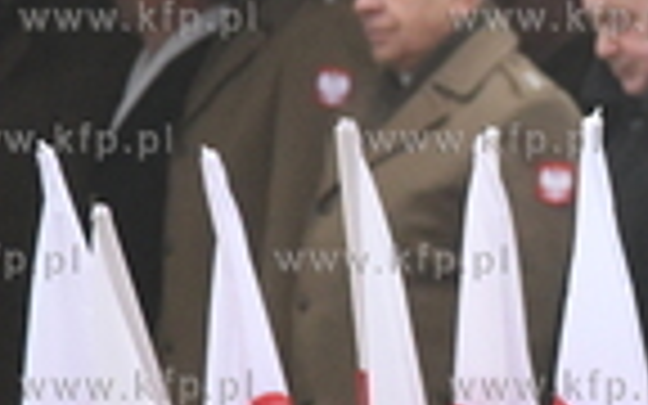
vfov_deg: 1.0
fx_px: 22517
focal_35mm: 1275
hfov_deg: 1.6
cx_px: 724
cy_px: 79
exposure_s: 1/3200
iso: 10000
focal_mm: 300
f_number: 5.6
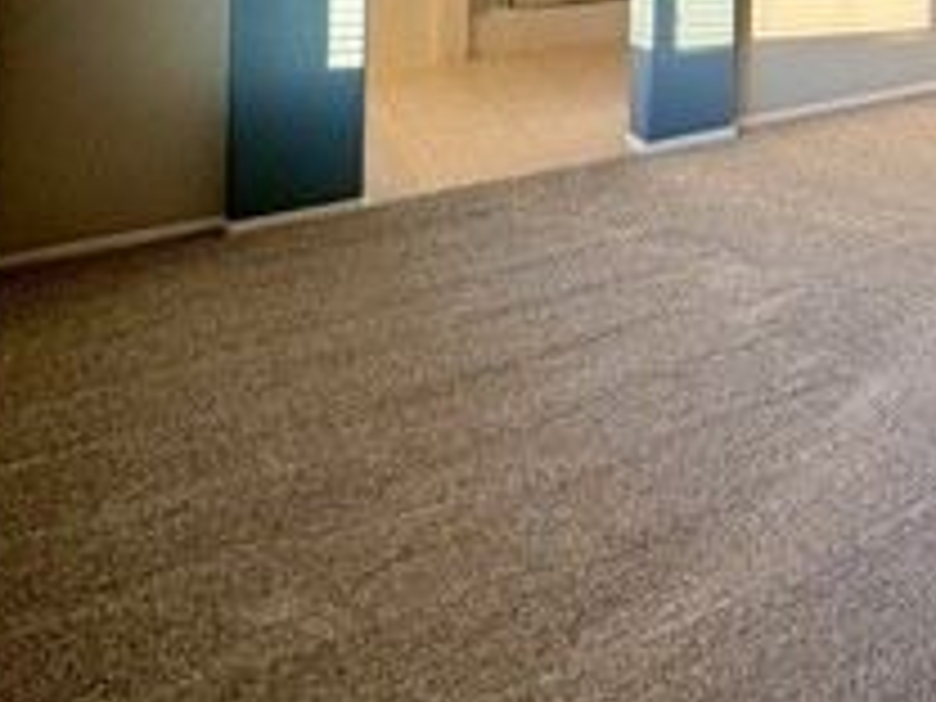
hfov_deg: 32.5
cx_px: 1228
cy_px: -220
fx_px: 1163
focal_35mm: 43
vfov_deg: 27.7
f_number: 2.2
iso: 50
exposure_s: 1/120
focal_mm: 2.22
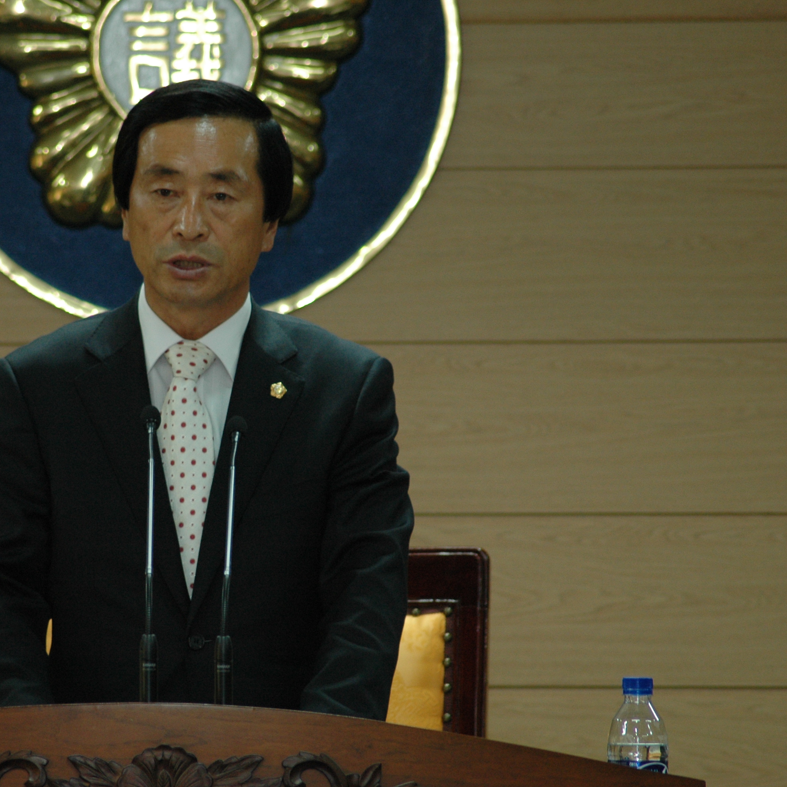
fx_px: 14816
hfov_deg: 3.0
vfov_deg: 3.0
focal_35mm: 576
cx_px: 209
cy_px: 393
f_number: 5.6
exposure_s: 1/30
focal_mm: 300
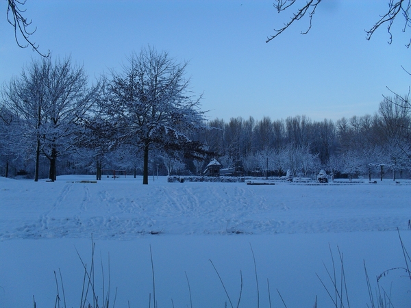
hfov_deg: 52.6
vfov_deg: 40.7
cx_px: 206
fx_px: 416
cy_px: 154
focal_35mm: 35
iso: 100
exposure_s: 1/350
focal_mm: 6.3
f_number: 3.2
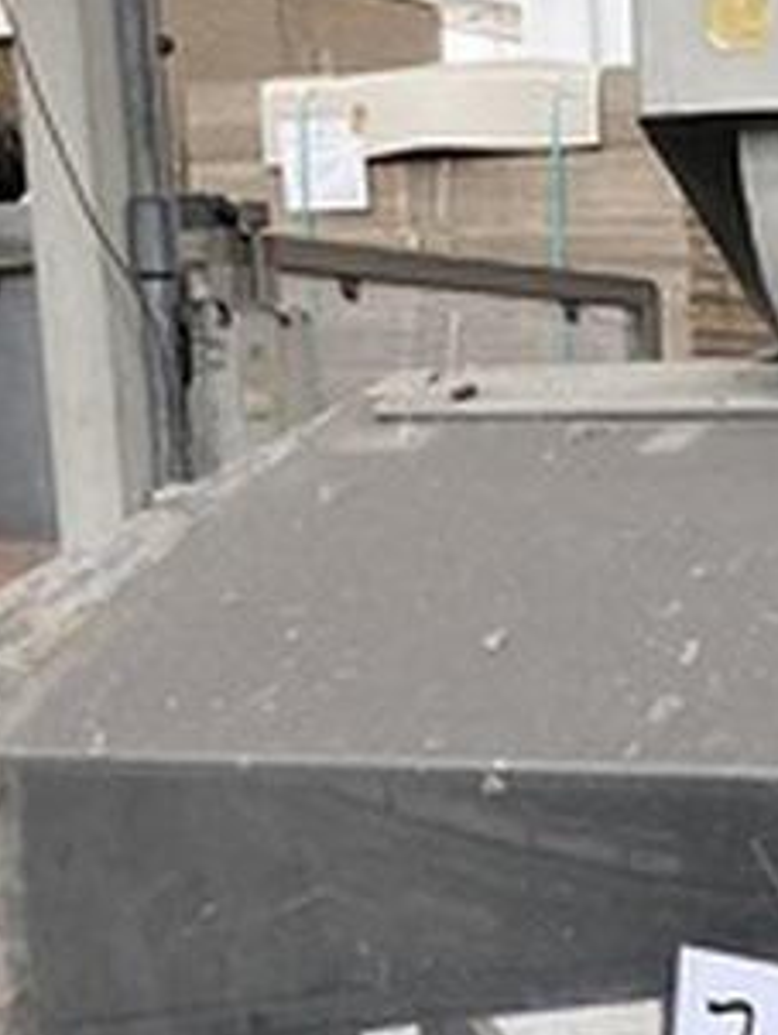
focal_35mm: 139
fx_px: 4160
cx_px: 1556
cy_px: 1894
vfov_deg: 12.8
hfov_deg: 9.9
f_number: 1.8
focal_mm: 3.99
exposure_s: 1/112
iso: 80
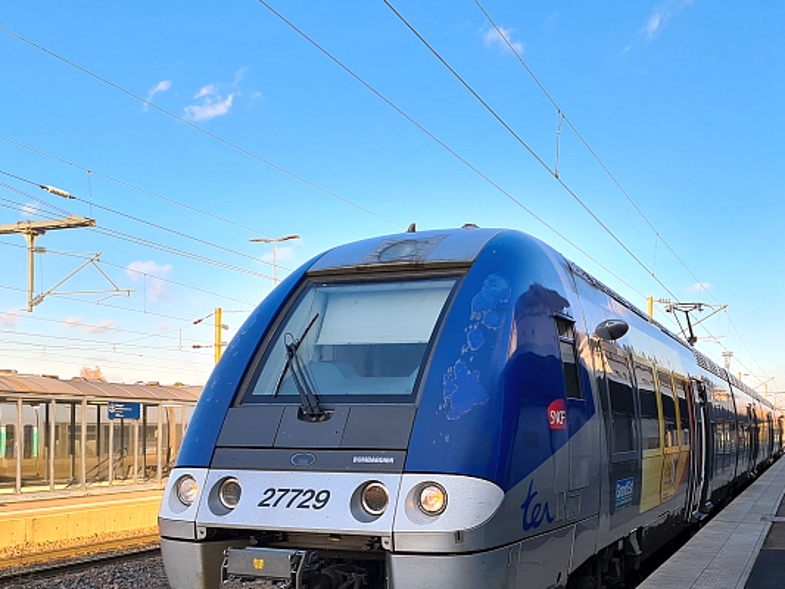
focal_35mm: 39
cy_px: 439
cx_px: 449
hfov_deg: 47.7
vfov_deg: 36.0
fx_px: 885
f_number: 1.8
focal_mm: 5.4
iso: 50
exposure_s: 1/682
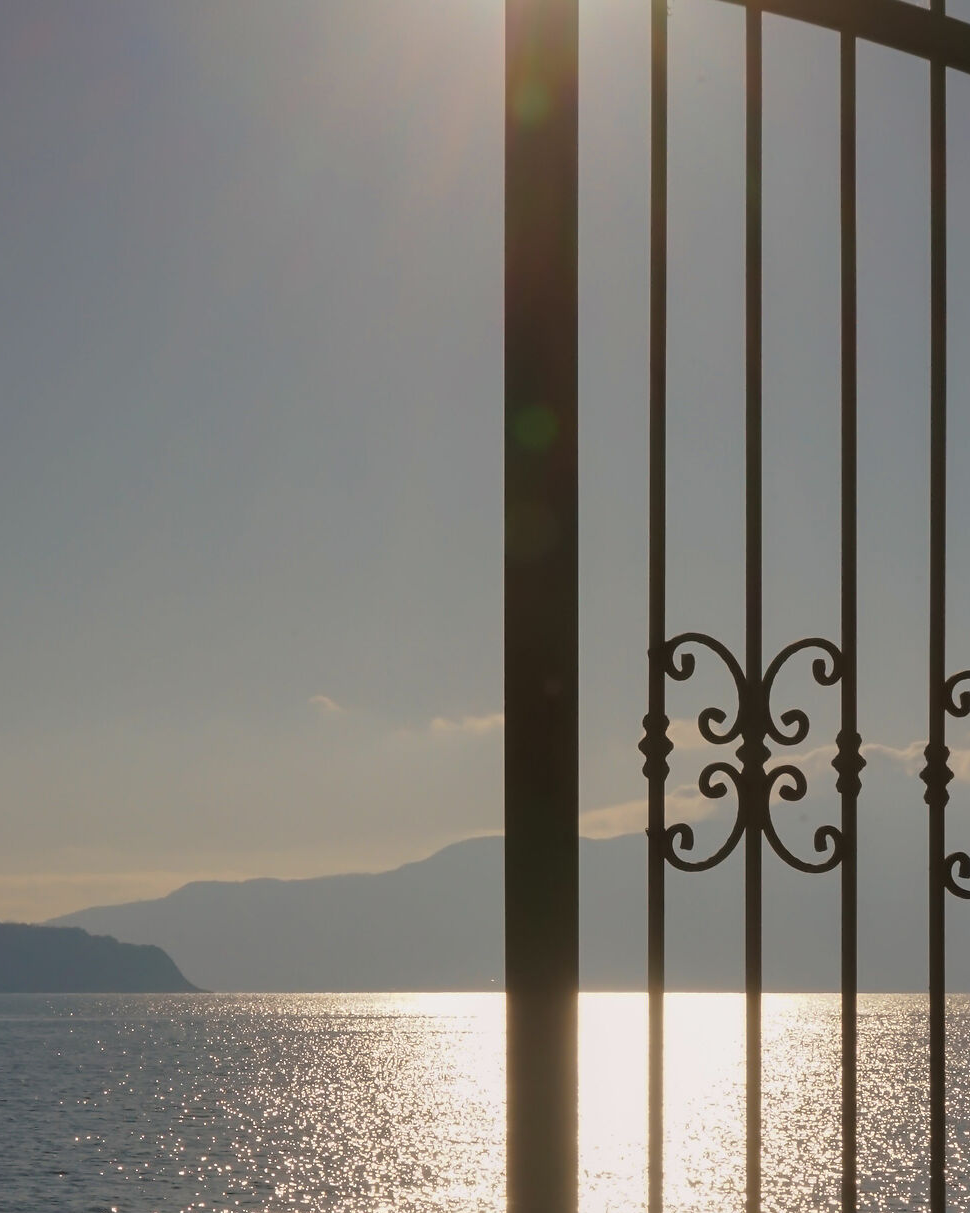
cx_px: 523
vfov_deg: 18.4
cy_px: 896
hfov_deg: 14.8
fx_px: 3733
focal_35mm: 104
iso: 800
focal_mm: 56
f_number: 25
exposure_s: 1/1600
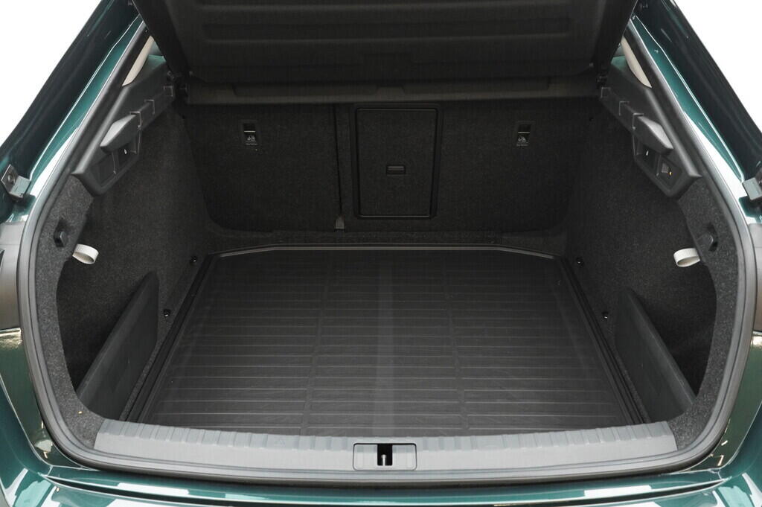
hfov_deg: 53.2
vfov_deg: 36.8
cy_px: 254
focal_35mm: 36
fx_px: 761
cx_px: 381
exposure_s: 1/50
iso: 1600
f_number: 5.6
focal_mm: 24
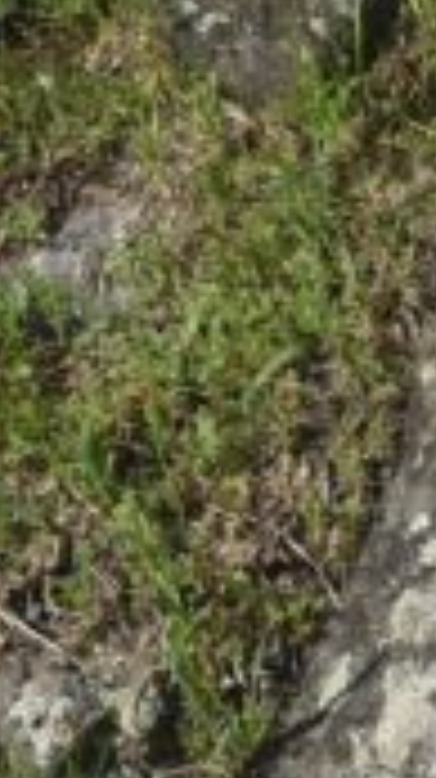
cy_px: -1349
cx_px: 1094
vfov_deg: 5.3
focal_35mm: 393
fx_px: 8097
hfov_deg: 3.0
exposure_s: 1/500
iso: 125
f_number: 6.3
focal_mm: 50
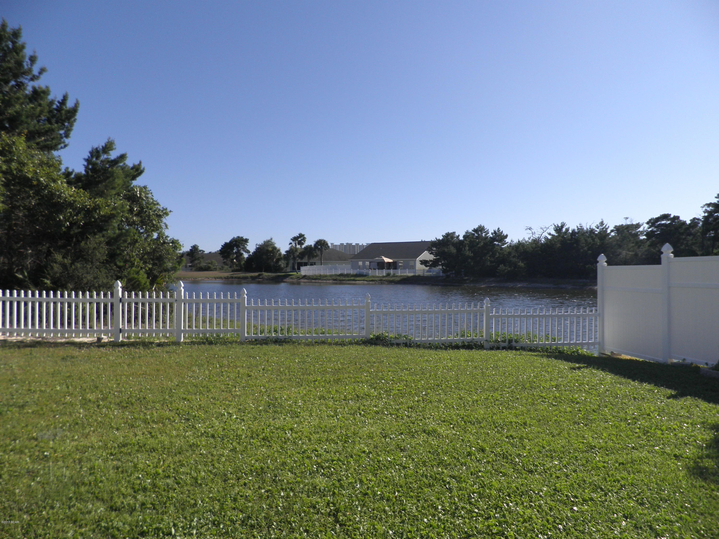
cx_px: 360
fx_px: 498
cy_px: 270
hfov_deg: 71.6
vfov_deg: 56.8
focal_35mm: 24
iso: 64
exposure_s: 1/200
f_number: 8.3
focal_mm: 4.3
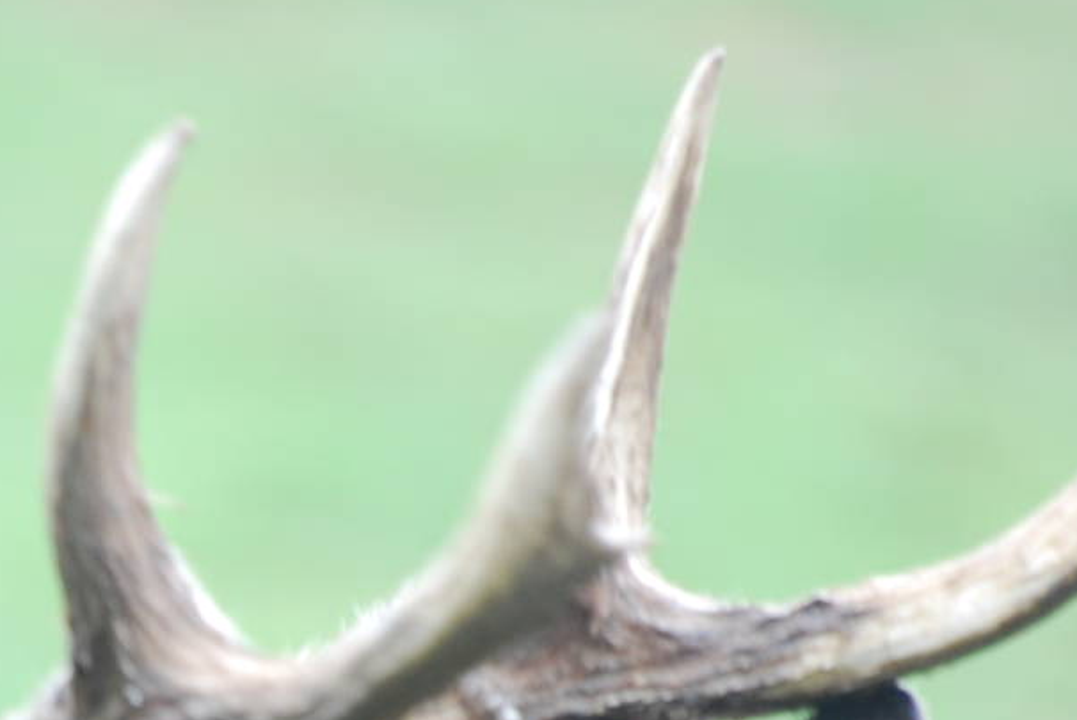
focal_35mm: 951
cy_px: 915
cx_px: 44
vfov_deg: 1.4
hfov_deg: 2.2
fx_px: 28470
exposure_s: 1/50
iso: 400
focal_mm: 240
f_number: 5.3
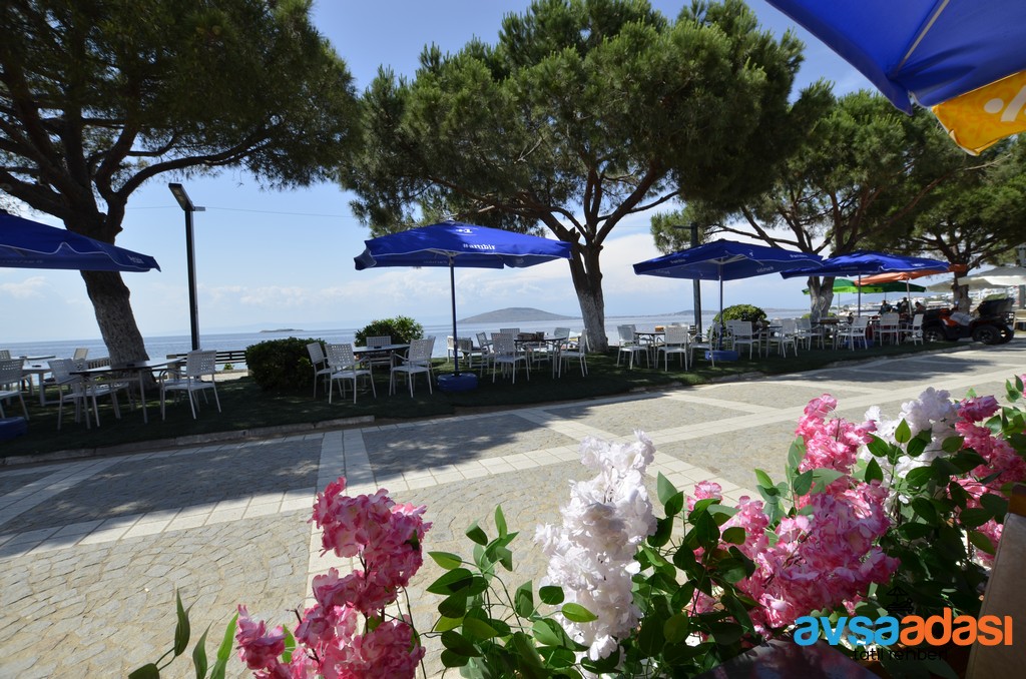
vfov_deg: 77.1
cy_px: 340
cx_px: 513
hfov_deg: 100.5
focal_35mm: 15
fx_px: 427
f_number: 8
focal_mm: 10
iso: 100
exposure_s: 1/250
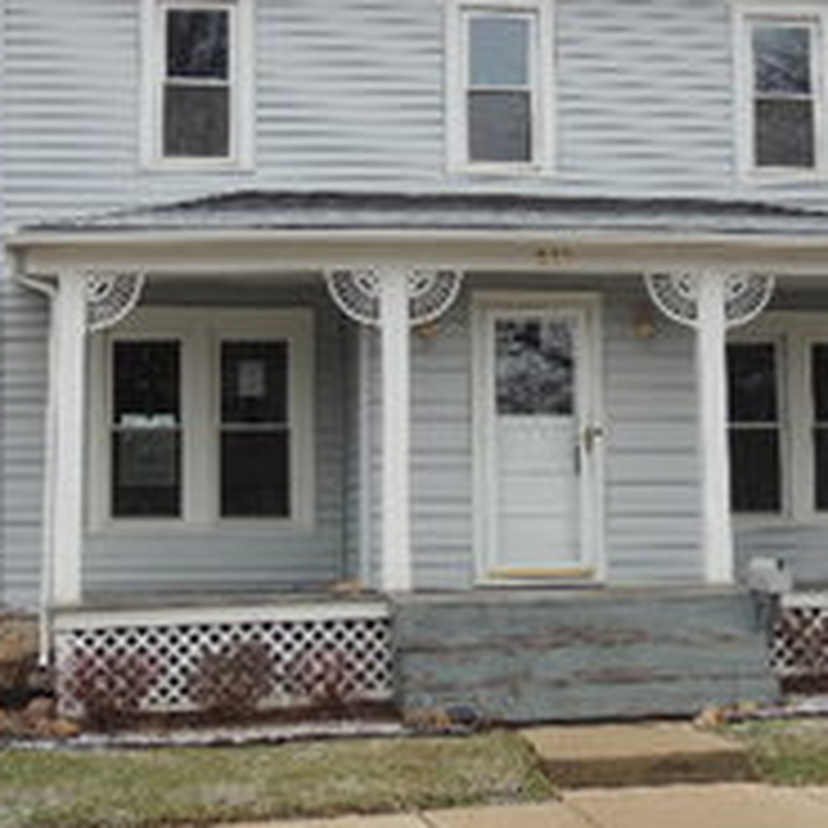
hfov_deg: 22.2
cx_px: 495
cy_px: 310
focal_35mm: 78
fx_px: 2111
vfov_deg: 22.1
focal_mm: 8.3
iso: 100
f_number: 3.5
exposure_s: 1/80
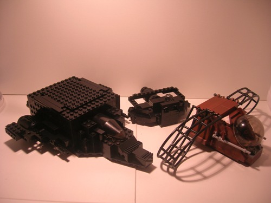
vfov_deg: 41.8
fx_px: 266
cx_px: 136
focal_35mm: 34
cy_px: 102
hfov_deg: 54.0
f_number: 2.9
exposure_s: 1/22.2
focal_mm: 5.7
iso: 50
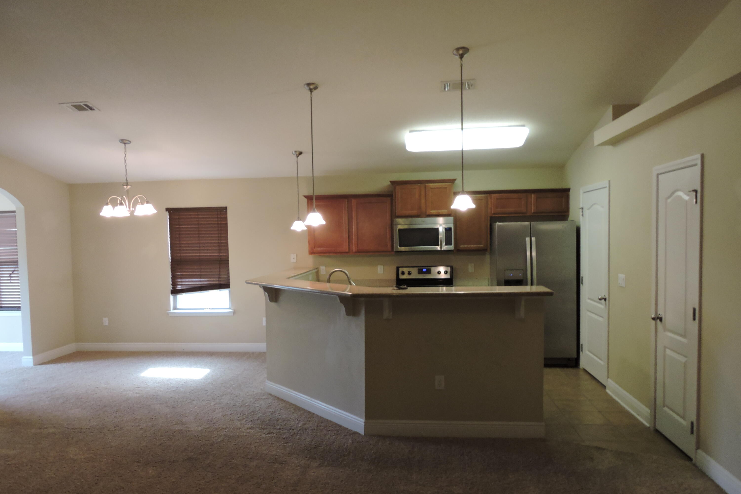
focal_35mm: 25
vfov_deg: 51.3
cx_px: 371
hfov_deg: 71.5
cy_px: 264
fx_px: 515
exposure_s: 1/30
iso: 250
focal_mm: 4.3
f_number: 3.3
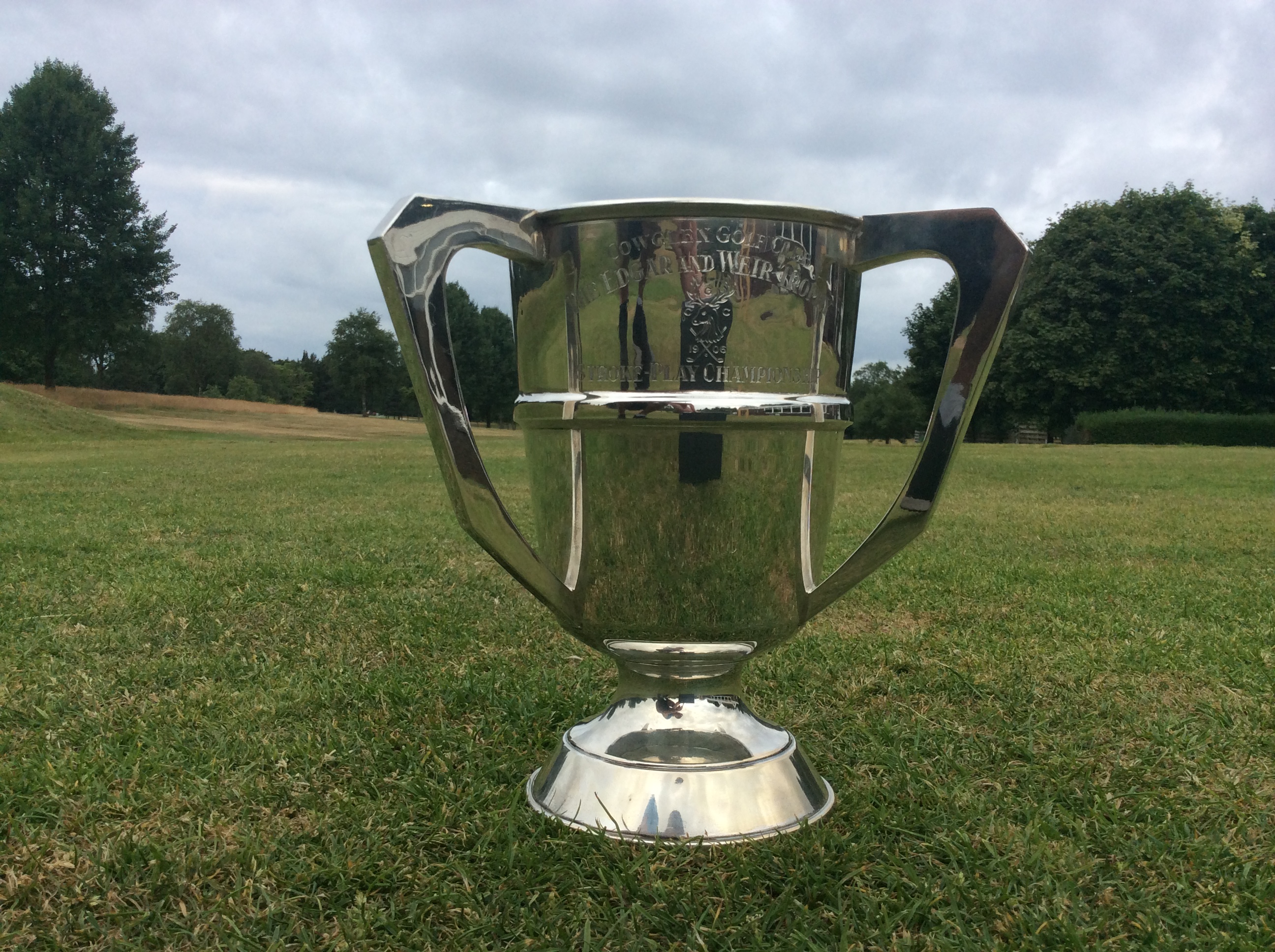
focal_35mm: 32
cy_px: 476
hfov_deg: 56.9
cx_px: 638
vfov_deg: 44.1
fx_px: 1177
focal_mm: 3.3
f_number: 2.4
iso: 32
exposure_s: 1/389
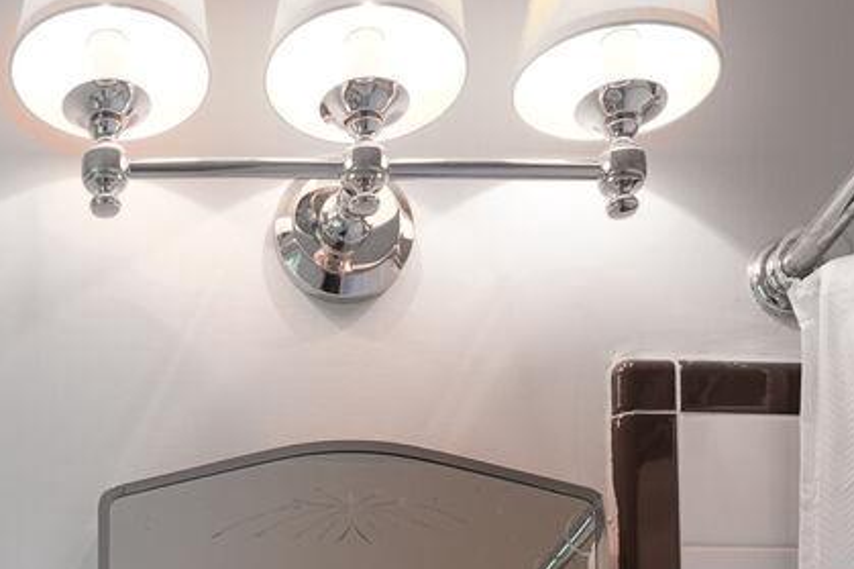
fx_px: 1565
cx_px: 49
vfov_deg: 16.1
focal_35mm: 66
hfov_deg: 29.0
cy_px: 1134
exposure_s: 1/5
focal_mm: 16
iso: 800
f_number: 8
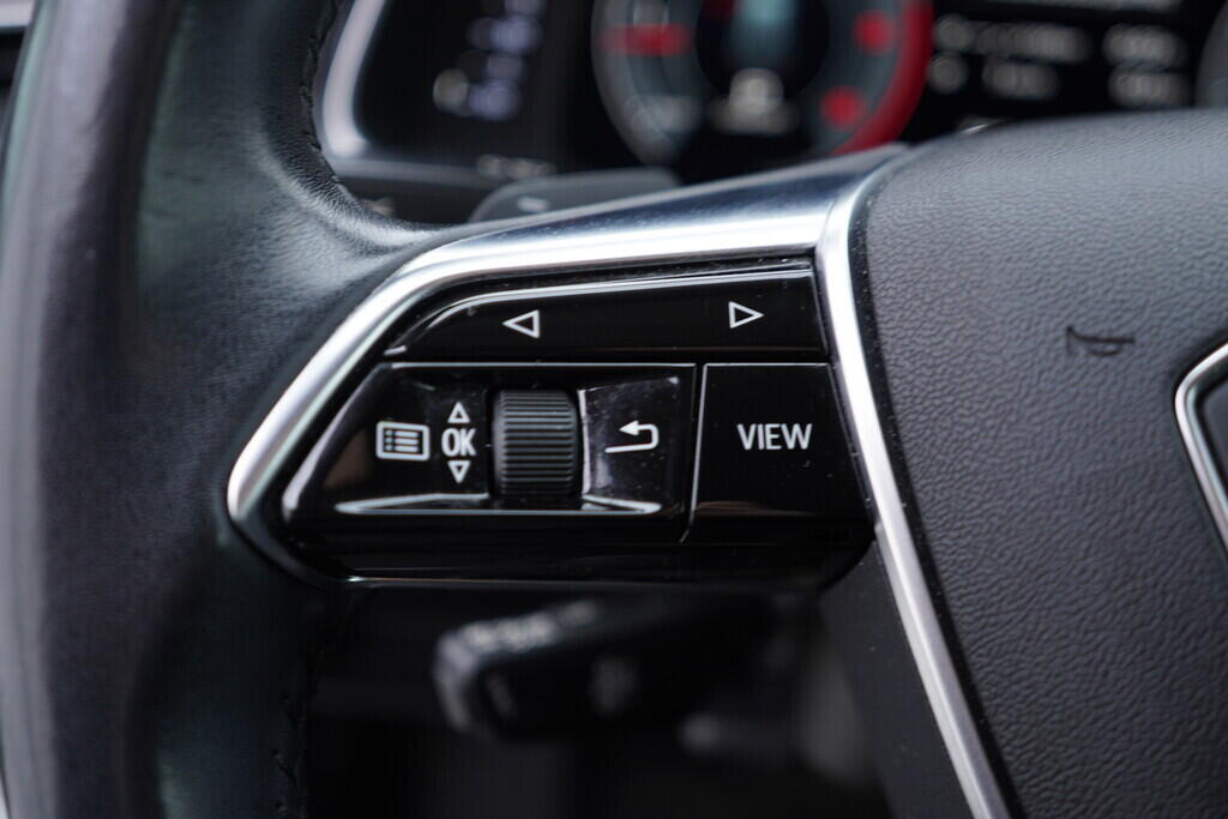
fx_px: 1228
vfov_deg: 36.9
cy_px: 410
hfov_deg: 53.1
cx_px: 614
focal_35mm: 36
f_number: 2.8
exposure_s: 1/40
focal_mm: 24
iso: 160
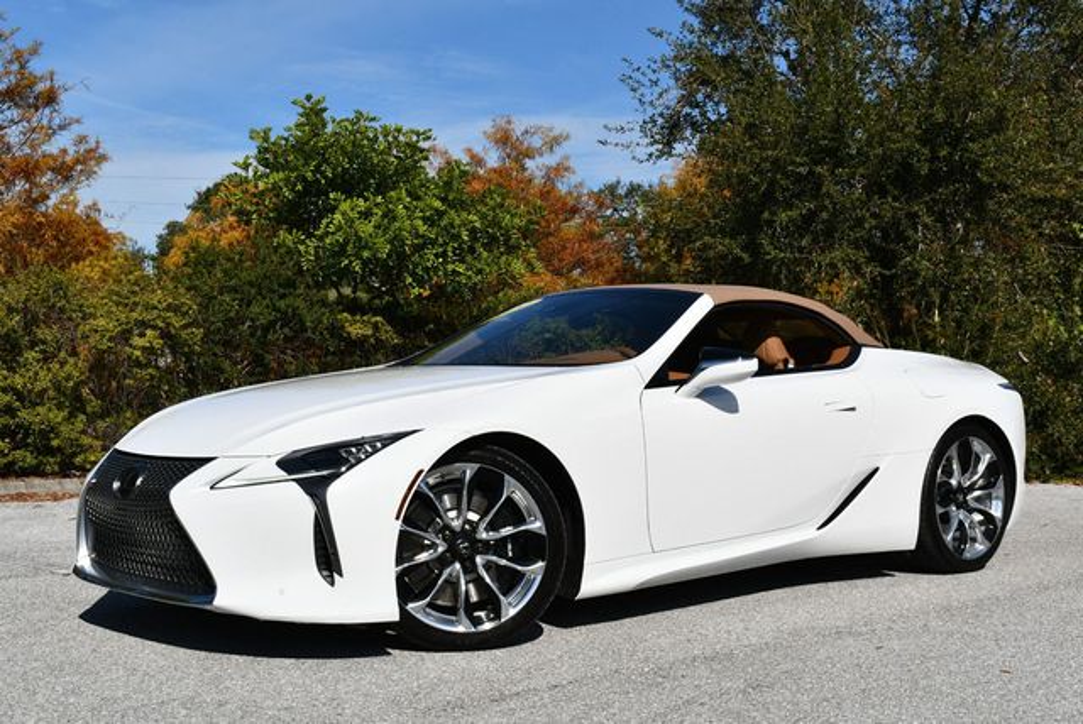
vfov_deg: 26.0
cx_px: 542
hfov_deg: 38.2
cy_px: 362
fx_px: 1566
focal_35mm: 52
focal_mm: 26
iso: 100
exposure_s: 1/400
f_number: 10
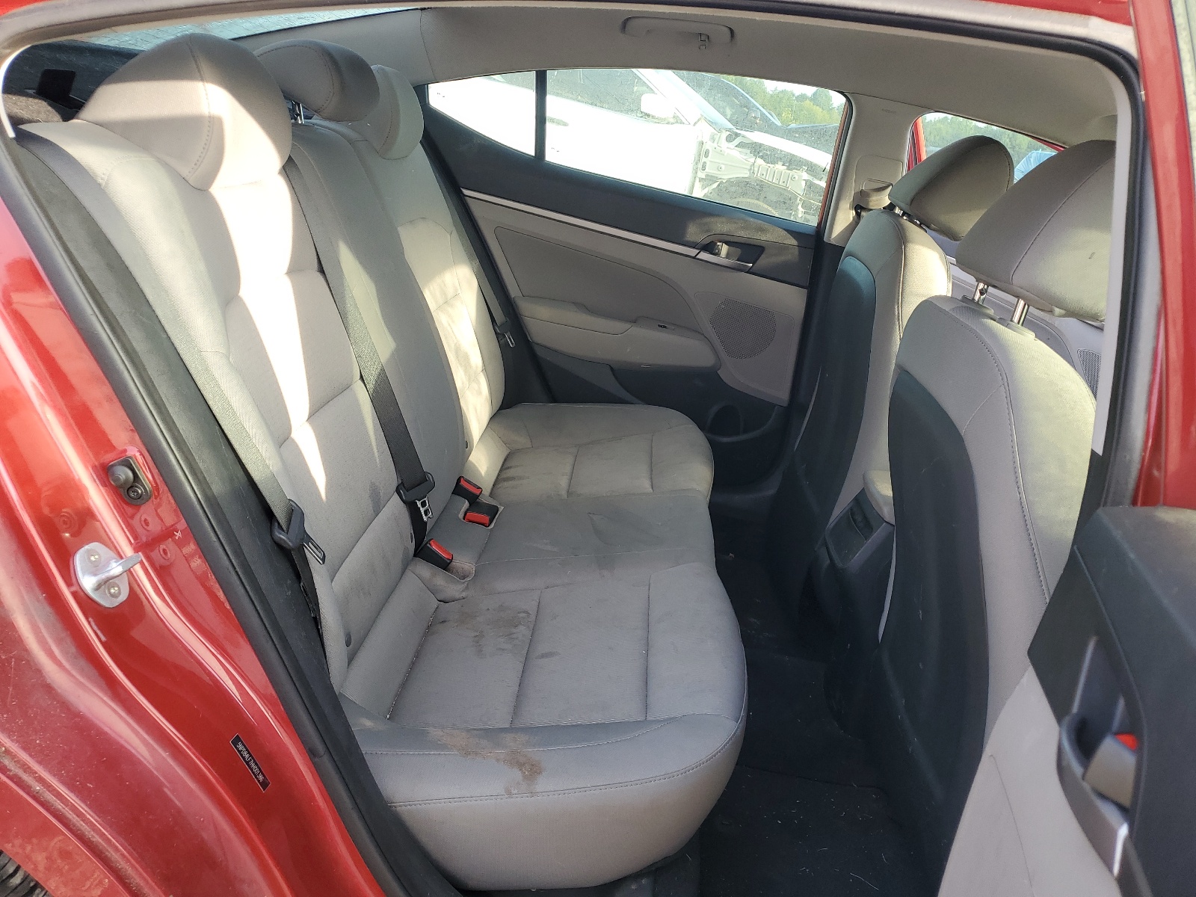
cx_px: 598
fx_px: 898
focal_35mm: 26
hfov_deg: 67.3
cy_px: 448
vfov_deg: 53.1
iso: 50
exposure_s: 1/192
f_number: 1.5
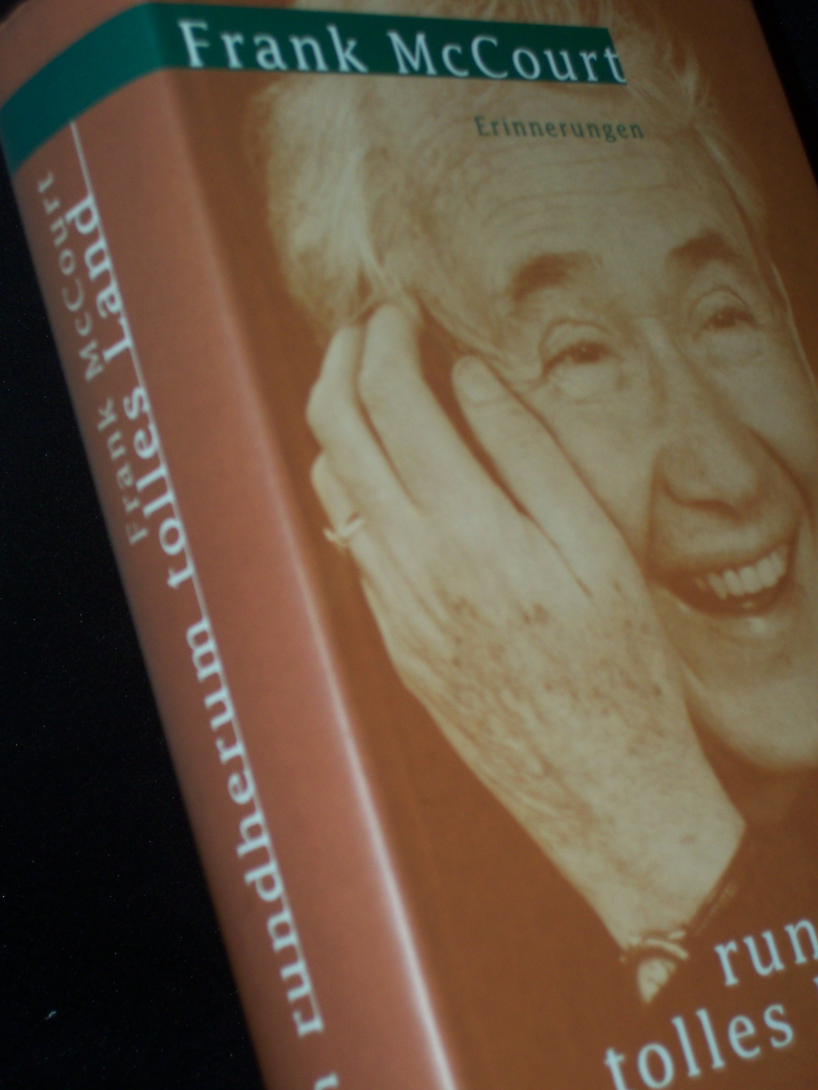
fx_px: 2584
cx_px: 409
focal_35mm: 82
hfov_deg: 18.0
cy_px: 545
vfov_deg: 23.8
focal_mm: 13.6
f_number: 4
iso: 80
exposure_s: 1/80
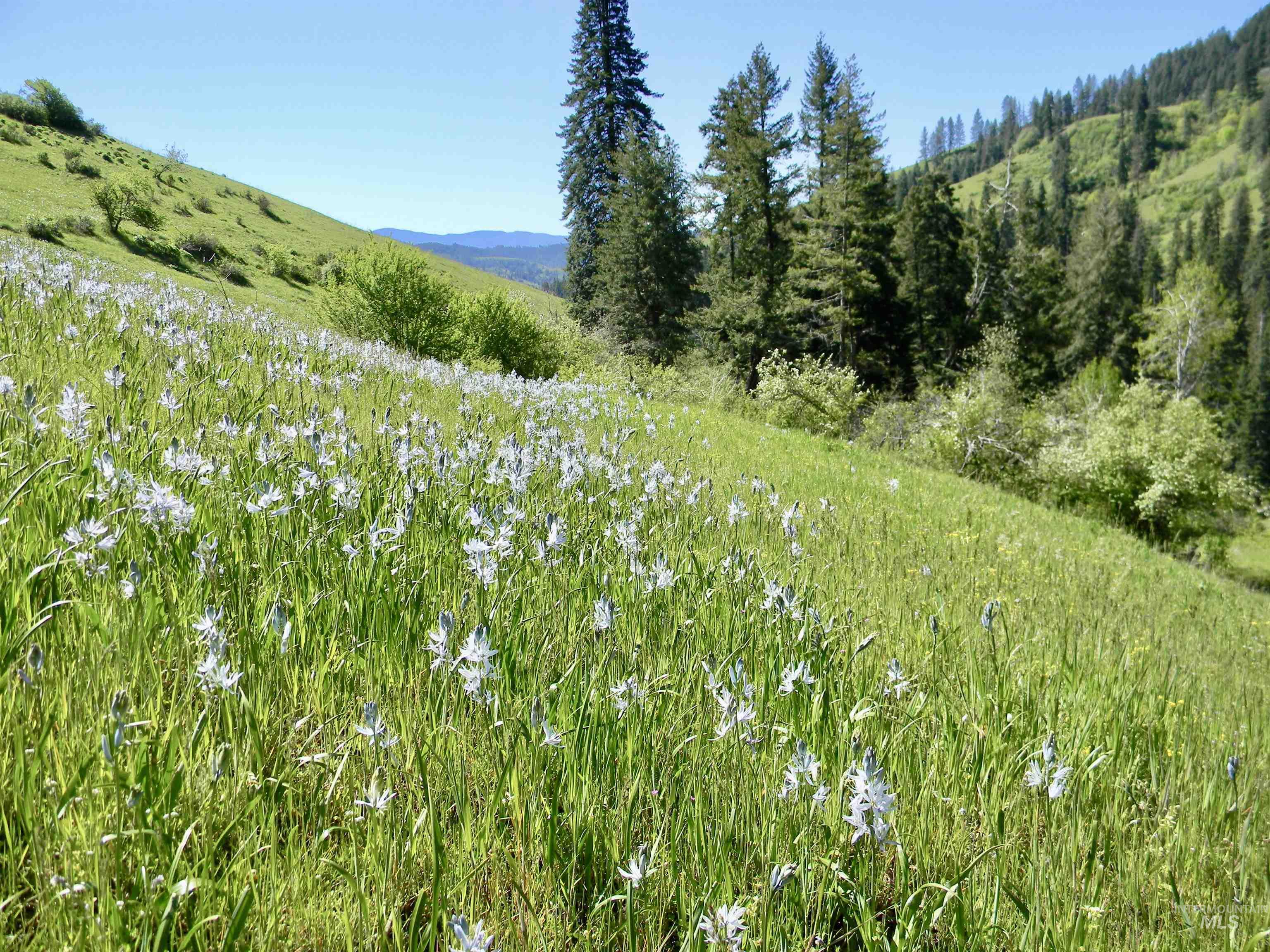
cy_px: 476
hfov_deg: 63.4
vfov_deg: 49.7
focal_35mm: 28
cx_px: 635
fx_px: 1027
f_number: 3.5
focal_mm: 5
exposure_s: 1/513
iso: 80
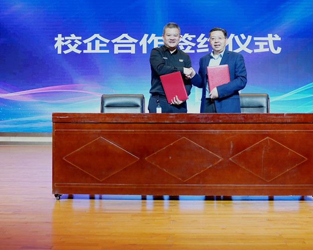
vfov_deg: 32.1
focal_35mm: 47
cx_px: 177
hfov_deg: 39.5
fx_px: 435
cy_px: 101
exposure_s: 1/160
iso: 320
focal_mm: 31.6
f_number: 4
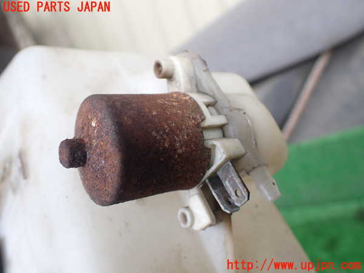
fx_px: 315
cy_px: 136
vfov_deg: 46.8
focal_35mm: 30
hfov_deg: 60.0
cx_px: 182
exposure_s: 1/125
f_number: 2.3
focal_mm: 5.4
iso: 125
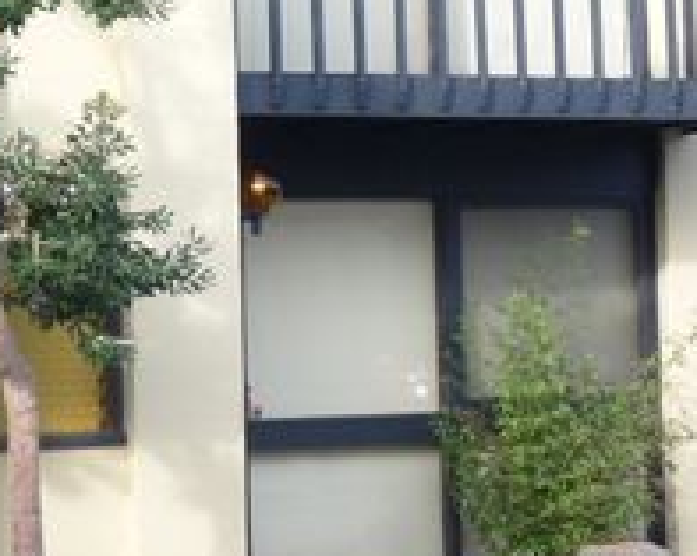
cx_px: 326
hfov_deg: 13.9
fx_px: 2863
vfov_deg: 11.0
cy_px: 115
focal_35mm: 139
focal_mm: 10.5
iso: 100
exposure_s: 1/100
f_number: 4.5
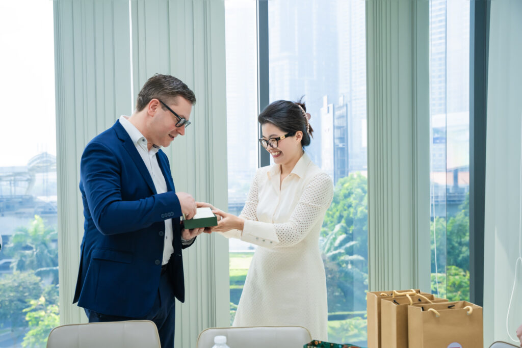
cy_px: 174
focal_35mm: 39
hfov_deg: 49.1
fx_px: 571
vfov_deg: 33.9
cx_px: 261
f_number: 4.5
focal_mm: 39.4
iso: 640
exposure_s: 1/100
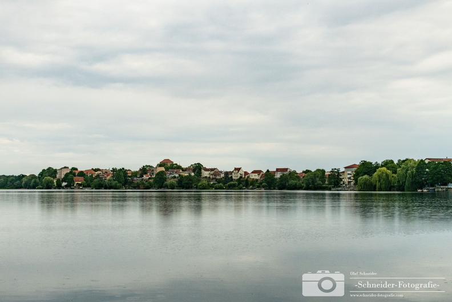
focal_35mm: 48
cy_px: 151
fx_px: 603
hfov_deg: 41.1
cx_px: 226
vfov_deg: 28.1
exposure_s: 1/1600
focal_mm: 48
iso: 1600
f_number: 20
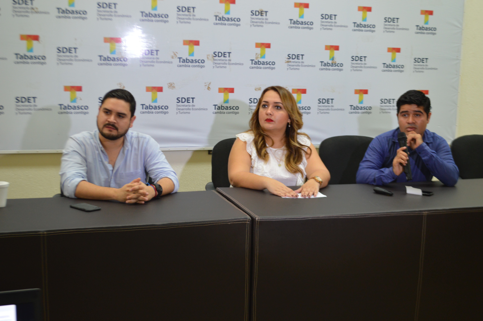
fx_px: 643
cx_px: 242
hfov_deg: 41.1
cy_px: 160
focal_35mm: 48
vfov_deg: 28.0
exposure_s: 1/15
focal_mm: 32
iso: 450
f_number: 4.8
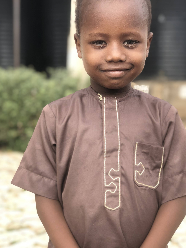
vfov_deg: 30.3
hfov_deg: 22.9
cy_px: 128
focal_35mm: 64
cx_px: 98
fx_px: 459
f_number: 2.4
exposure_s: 1/124
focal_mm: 6
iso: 16
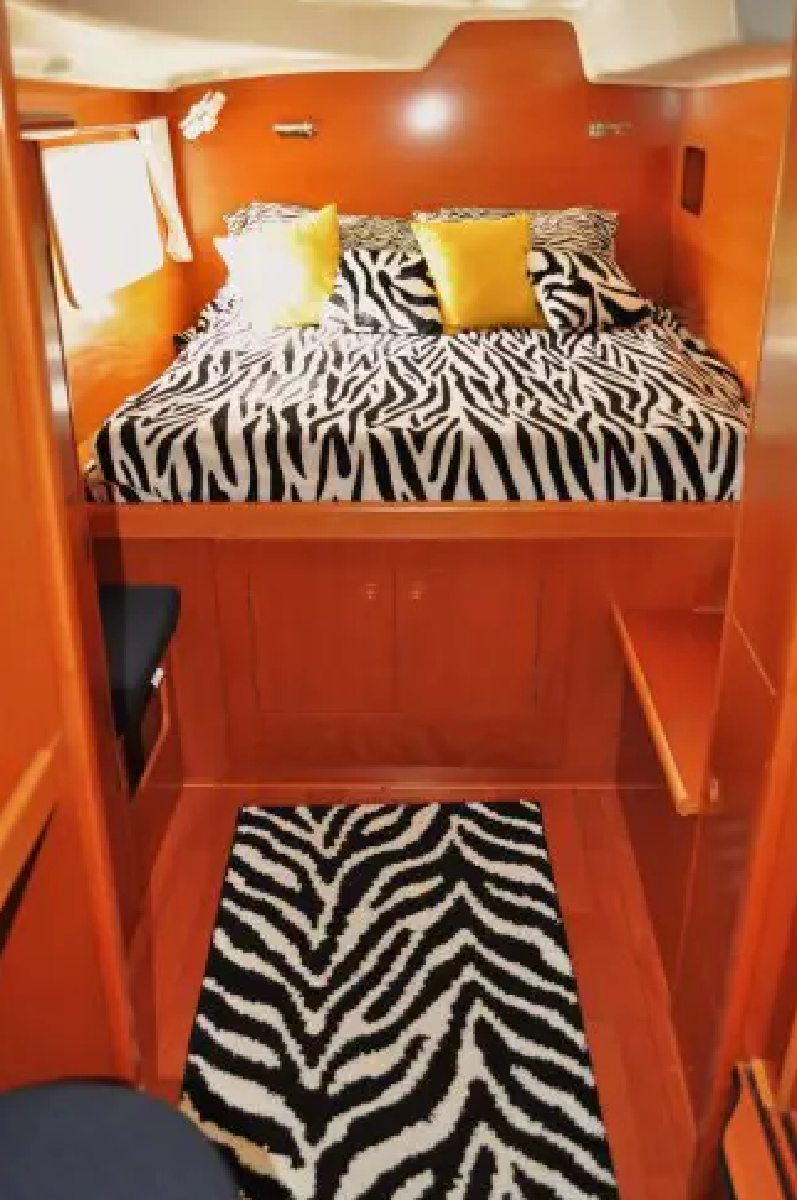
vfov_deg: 55.9
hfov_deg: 38.8
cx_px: 396
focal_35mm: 34
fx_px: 1132
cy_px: 614
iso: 800
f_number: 3.8
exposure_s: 1/100
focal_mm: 22
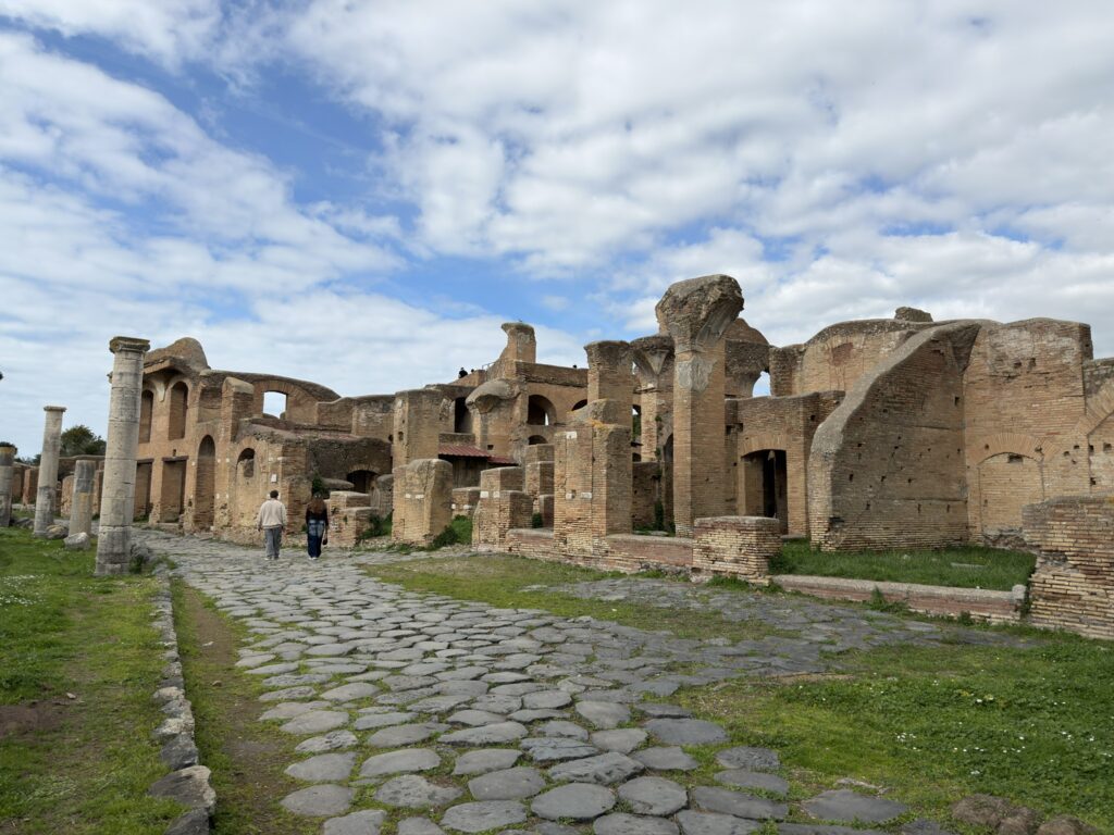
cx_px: 557
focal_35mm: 24
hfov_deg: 71.6
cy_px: 418
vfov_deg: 56.8
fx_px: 772
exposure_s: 1/4739
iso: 64
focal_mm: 6.76
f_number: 1.78
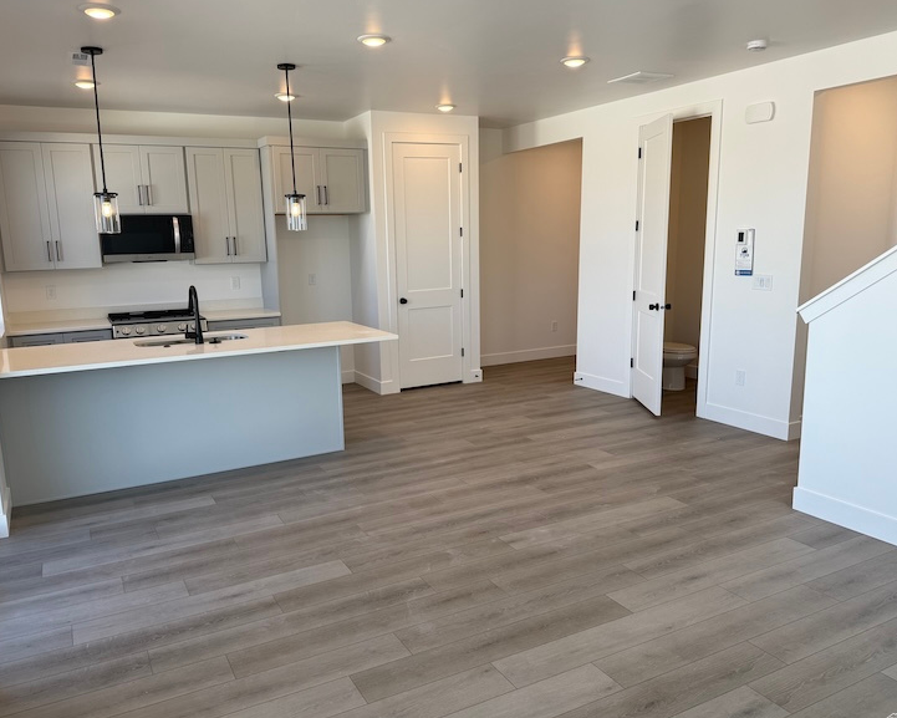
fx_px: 690
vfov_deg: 54.9
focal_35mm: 26
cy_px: 358
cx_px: 408
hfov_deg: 65.9
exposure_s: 1/323
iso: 80
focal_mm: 6.76
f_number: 1.78
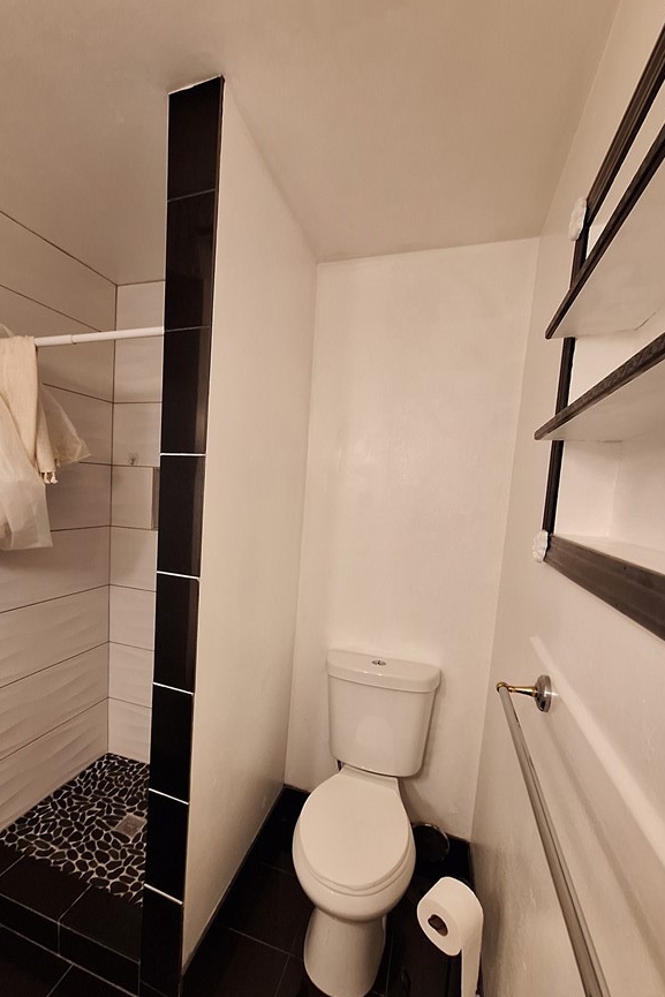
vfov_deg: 96.5
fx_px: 443
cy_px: 539
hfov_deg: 73.1
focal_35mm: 16
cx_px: 273
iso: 160
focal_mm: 1.74
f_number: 2.2
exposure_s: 1/24
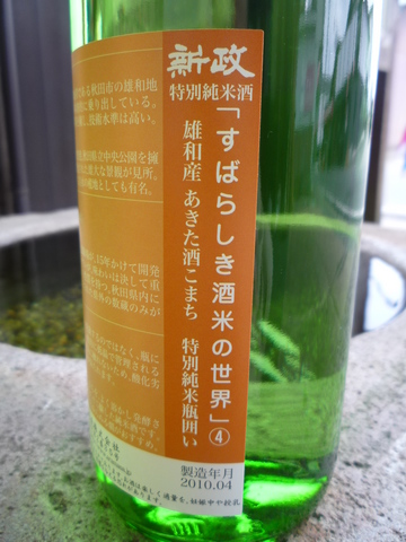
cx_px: 203
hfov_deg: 46.8
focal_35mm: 30
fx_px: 469
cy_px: 271
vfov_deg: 60.0
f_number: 3.3
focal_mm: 5.2
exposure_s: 1/40
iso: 100
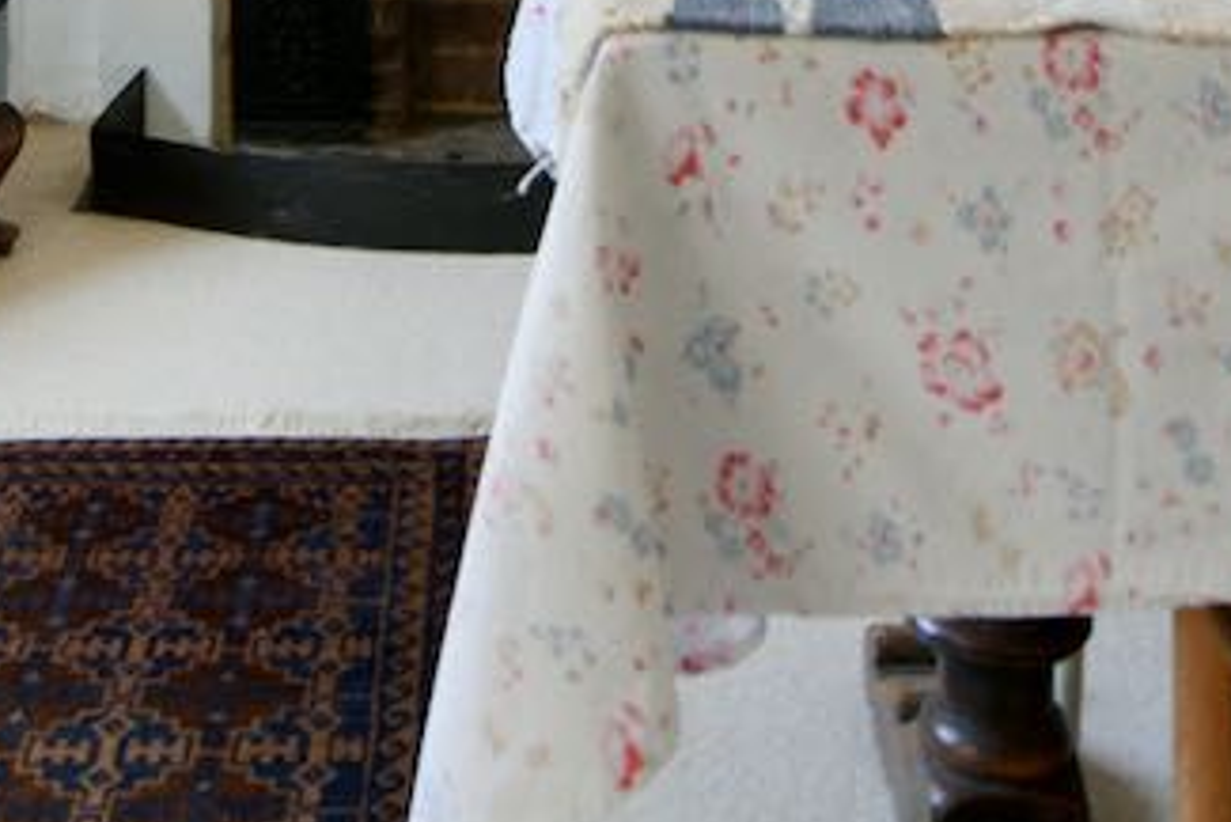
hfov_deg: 29.9
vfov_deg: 17.0
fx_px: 2292
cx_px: 432
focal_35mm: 67
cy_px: -621
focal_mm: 17
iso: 800
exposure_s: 1/100
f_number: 5.6
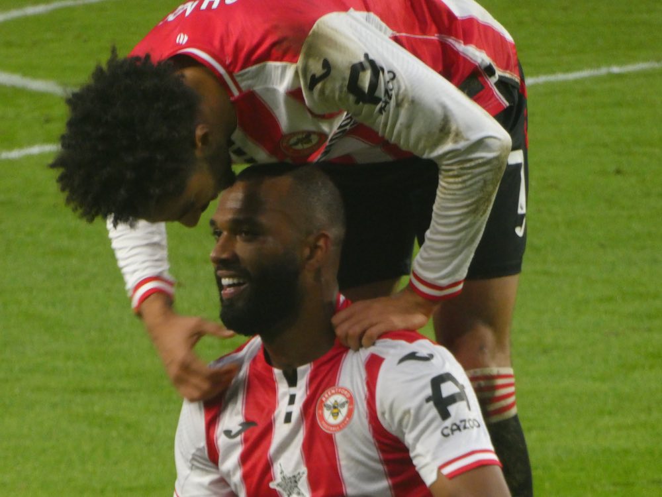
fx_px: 13769
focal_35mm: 720
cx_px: 331
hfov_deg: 2.8
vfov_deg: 2.1
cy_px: 248
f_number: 6.4
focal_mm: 129
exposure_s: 1/125
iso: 800
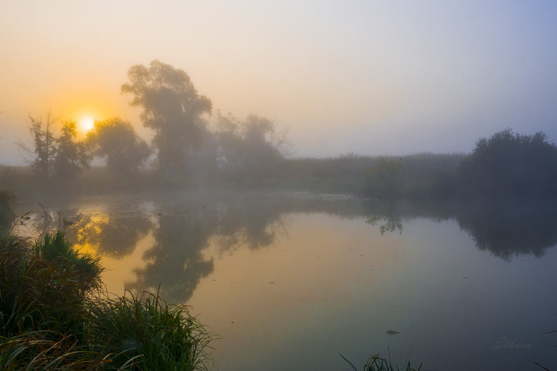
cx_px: 278
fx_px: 495
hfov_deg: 58.7
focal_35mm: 32
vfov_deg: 41.1
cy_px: 186
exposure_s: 1/250
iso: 200
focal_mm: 21.4
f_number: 8
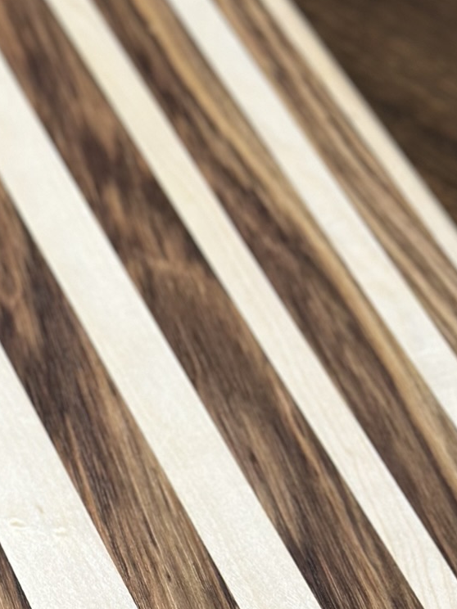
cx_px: 147
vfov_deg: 15.3
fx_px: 2271
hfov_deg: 11.5
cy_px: 381
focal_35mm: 129
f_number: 1.78
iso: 250
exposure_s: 1/40
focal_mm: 6.86
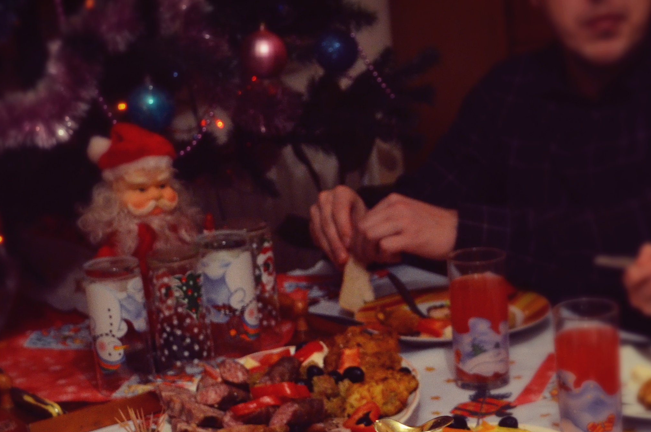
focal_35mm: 95
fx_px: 1714
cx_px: 528
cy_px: 525
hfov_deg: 21.2
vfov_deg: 13.9
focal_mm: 26
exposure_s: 1/30
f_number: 4.2
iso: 1600
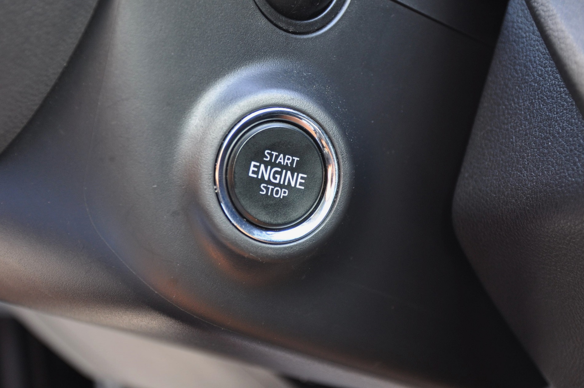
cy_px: 194
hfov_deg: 31.9
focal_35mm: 63
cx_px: 292
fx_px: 1021
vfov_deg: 21.5
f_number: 4.8
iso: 250
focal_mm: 42
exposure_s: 1/15
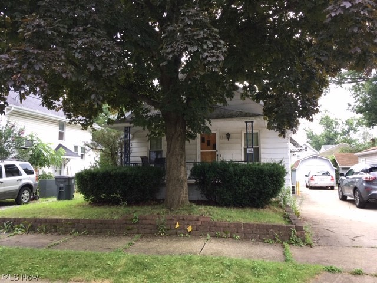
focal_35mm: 29
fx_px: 316
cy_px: 142
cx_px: 188
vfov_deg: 48.2
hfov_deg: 61.7
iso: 32
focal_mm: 4.15
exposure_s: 1/120
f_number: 2.2
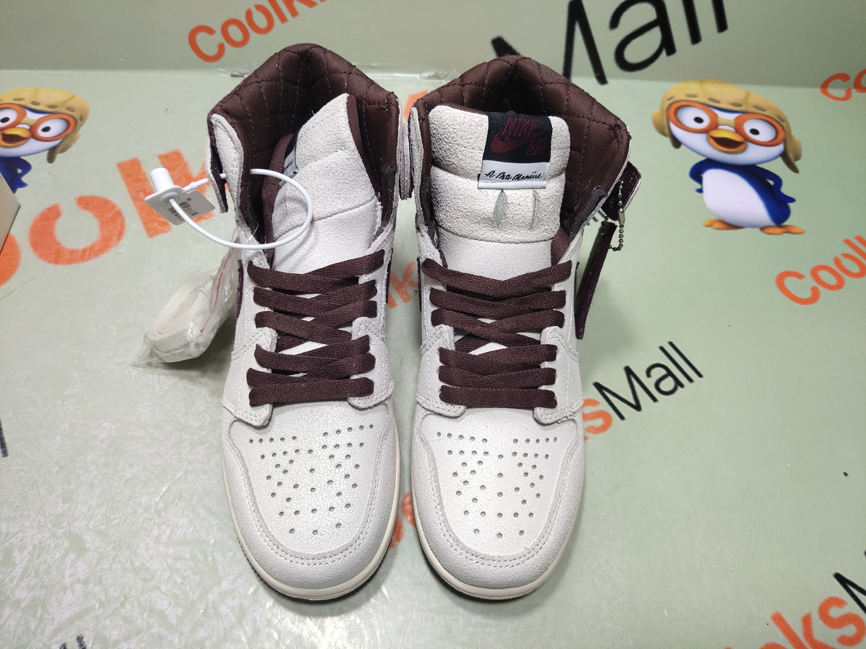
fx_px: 751
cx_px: 433
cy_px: 324
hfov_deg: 60.0
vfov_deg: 46.8
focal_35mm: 30
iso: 84
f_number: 1.79
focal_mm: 4.35
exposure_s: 1/100
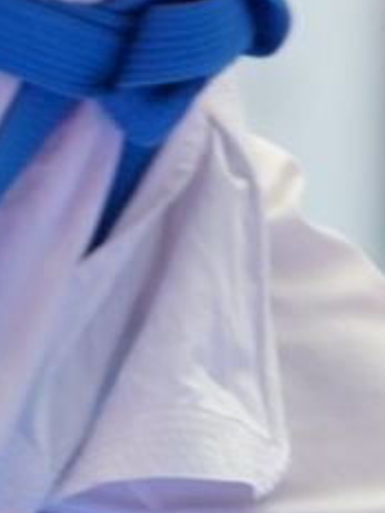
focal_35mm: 1199
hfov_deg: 1.2
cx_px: 832
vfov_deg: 1.7
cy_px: -570
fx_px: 17780
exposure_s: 1/500
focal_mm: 161
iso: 2000
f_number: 2.8
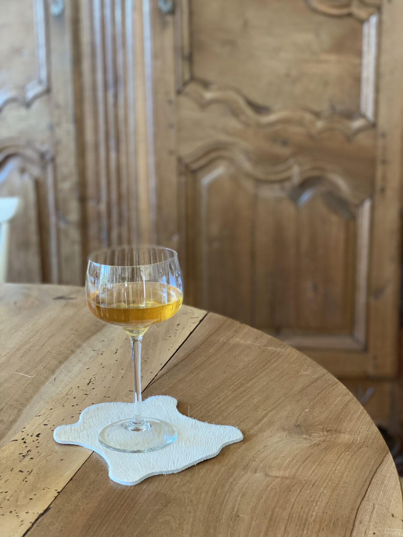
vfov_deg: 36.8
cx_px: 202
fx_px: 807
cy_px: 268
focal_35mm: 52
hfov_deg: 28.0
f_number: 2
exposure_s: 1/122
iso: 200
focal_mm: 6
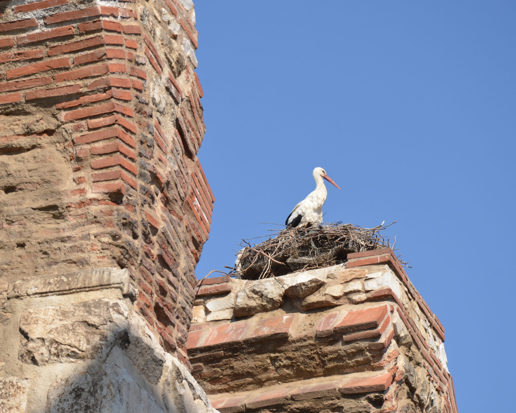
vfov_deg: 8.7
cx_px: 260
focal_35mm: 179
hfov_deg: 10.8
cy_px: 206
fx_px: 2727
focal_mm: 105
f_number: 8
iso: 400
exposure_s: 1/1000
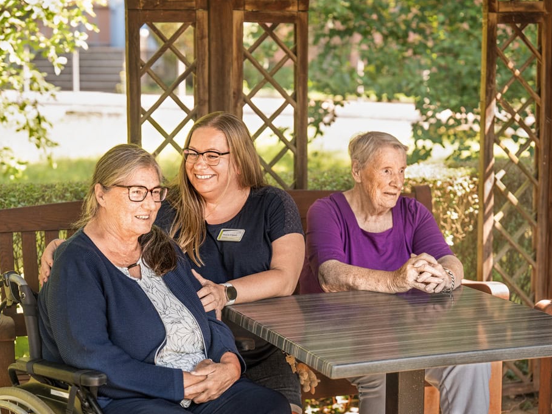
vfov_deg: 19.4
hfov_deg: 25.7
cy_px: 207
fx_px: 1212
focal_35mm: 76
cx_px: 252
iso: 400
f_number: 3.2
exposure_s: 1/400
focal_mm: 70
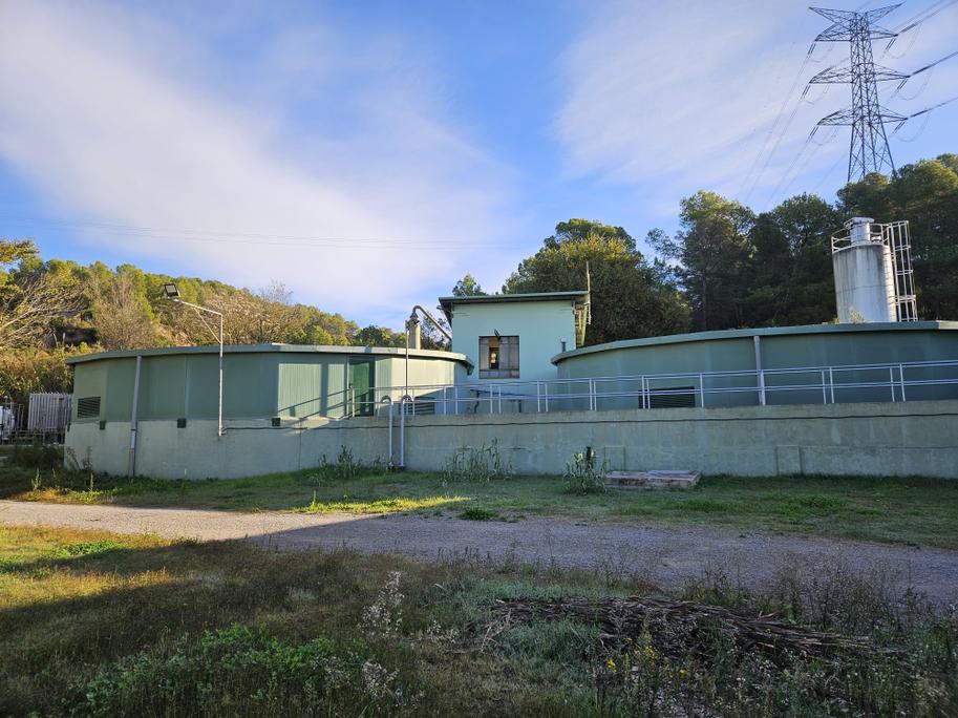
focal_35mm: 23
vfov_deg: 58.8
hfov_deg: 73.9
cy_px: 359
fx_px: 636
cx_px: 479
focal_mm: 5.4
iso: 25
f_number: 1.8
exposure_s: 1/960
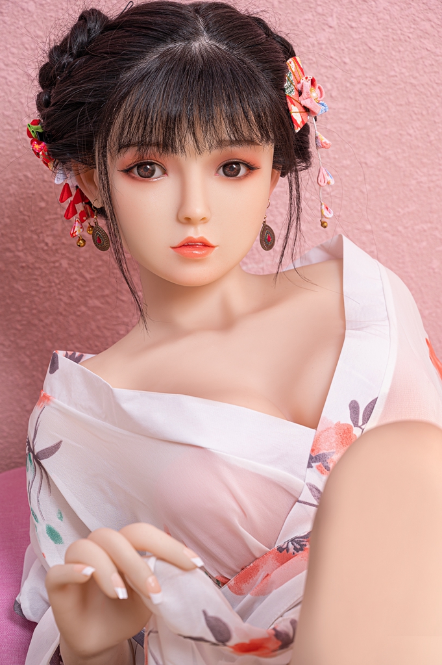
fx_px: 1291
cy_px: 332
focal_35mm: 70
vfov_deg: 28.9
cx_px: 221
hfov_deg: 19.4
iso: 100
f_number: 8
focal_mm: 70
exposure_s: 1/100
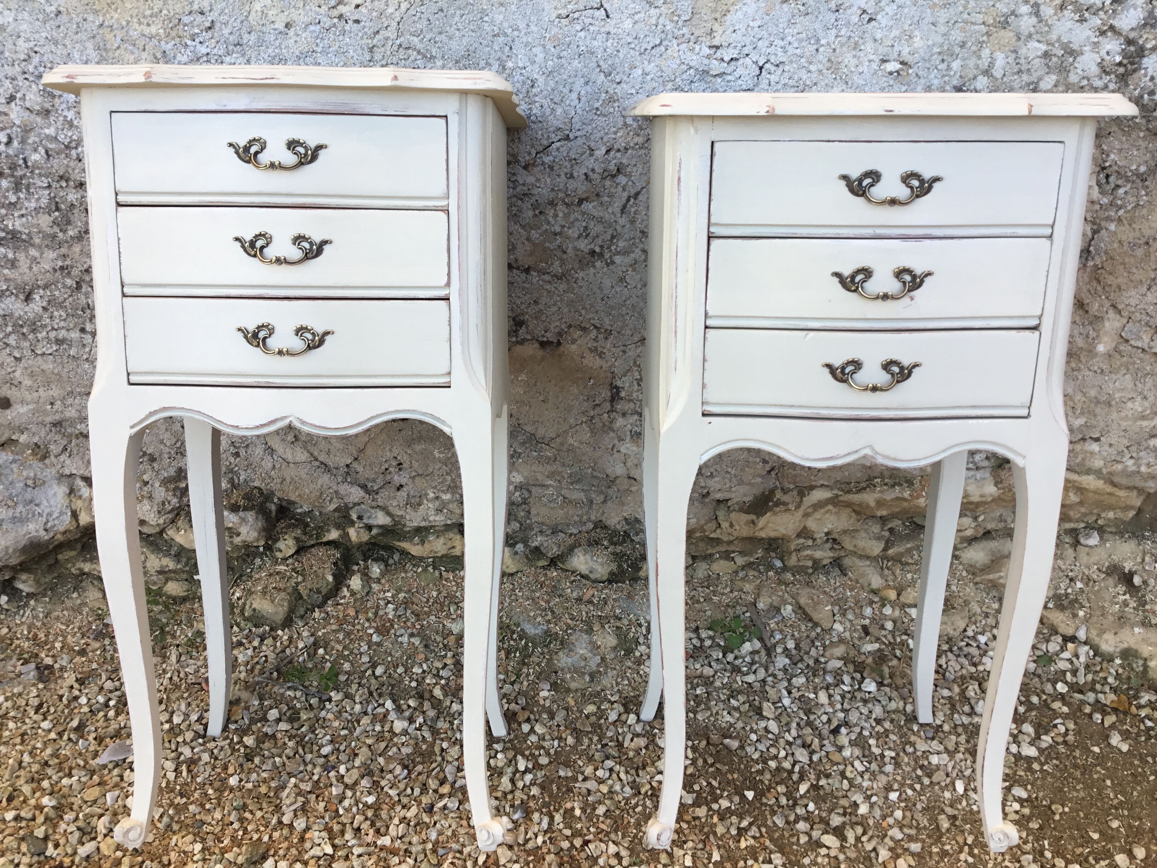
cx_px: 578
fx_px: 1036
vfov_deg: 45.4
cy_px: 434
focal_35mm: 31
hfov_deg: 58.4
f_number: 2.4
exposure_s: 1/135
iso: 25
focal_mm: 3.3
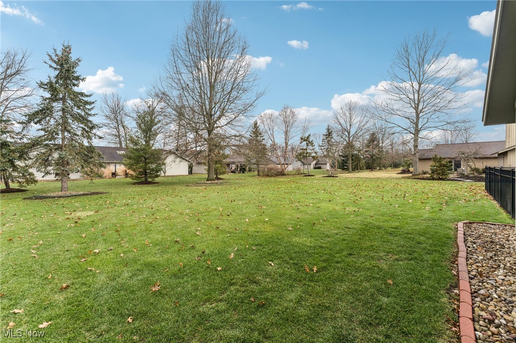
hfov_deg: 104.3
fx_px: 201
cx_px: 258
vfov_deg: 81.2
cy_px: 172
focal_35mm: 14
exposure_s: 1/25
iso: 200
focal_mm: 14
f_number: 8
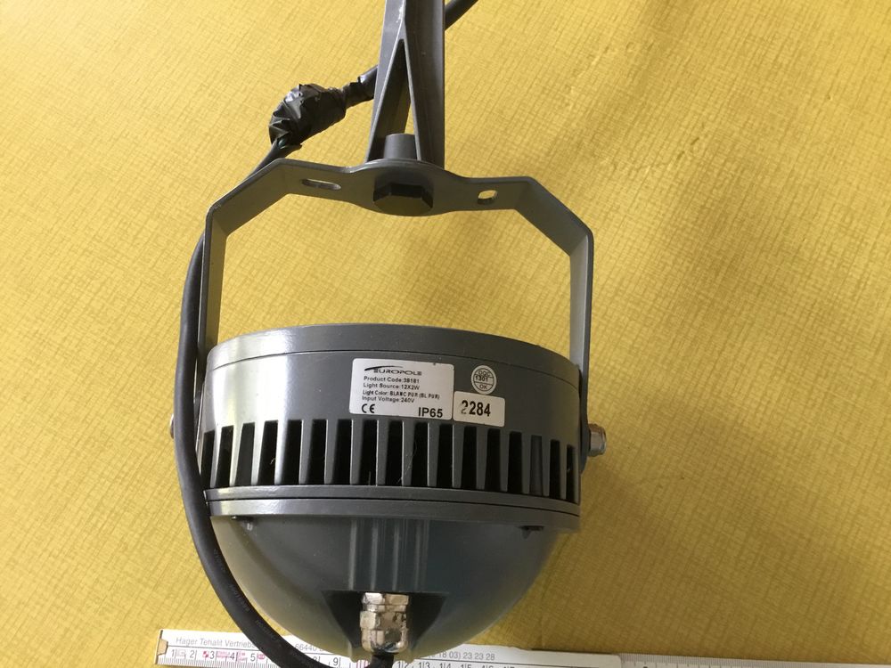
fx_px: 798
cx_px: 446
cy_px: 334
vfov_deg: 45.4
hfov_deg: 58.4
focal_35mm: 31
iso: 200
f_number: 2.4
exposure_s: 1/33
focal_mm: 3.3
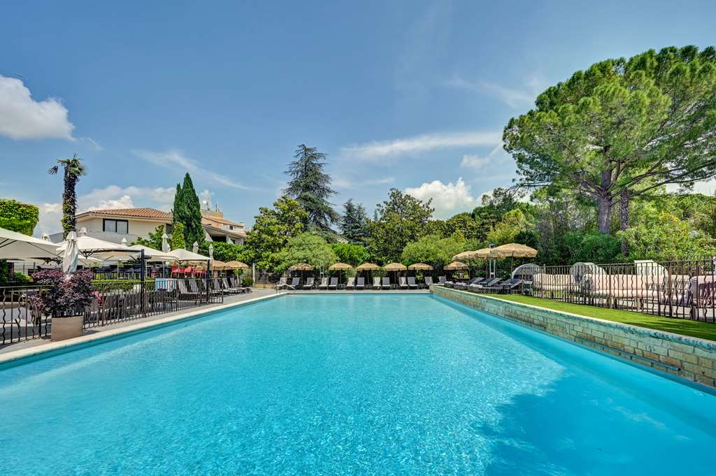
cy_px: 238
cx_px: 358
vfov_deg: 81.1
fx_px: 278
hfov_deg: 104.3
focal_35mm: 14
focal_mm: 14
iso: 100
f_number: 11
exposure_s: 1/320
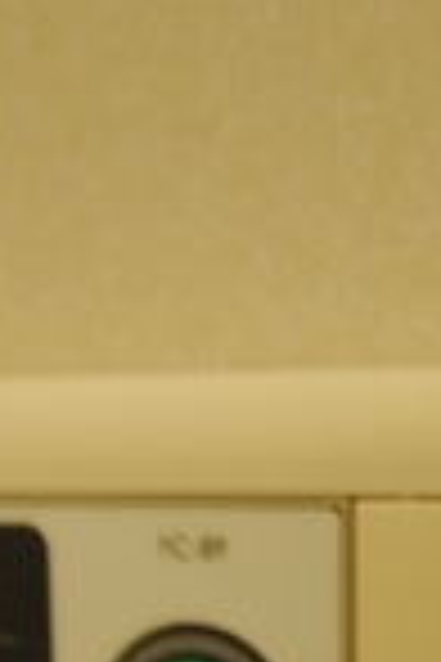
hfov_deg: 15.9
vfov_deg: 21.7
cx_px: 374
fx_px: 1565
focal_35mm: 85
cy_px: 844
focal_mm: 13
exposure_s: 1/1.6
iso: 100
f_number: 5
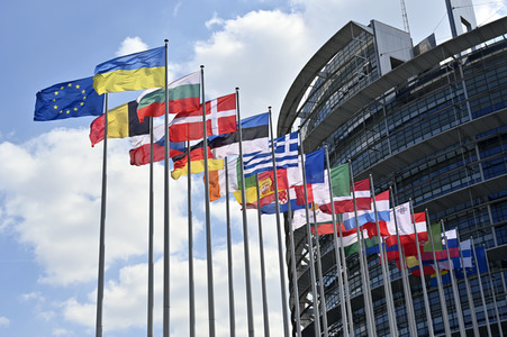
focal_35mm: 45
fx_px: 633
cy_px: 168
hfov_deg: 43.6
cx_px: 254
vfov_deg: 29.8
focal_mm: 45
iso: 80
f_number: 4
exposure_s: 1/1600
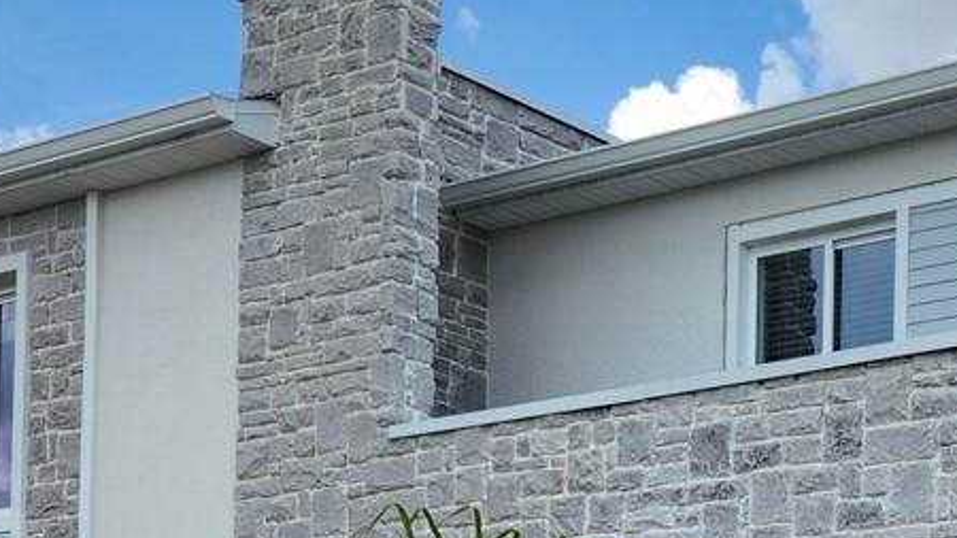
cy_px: 953
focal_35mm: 89
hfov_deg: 22.2
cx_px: 1125
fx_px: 2258
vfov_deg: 12.5
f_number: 1.8
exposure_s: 1/1276
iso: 20
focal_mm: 5.4
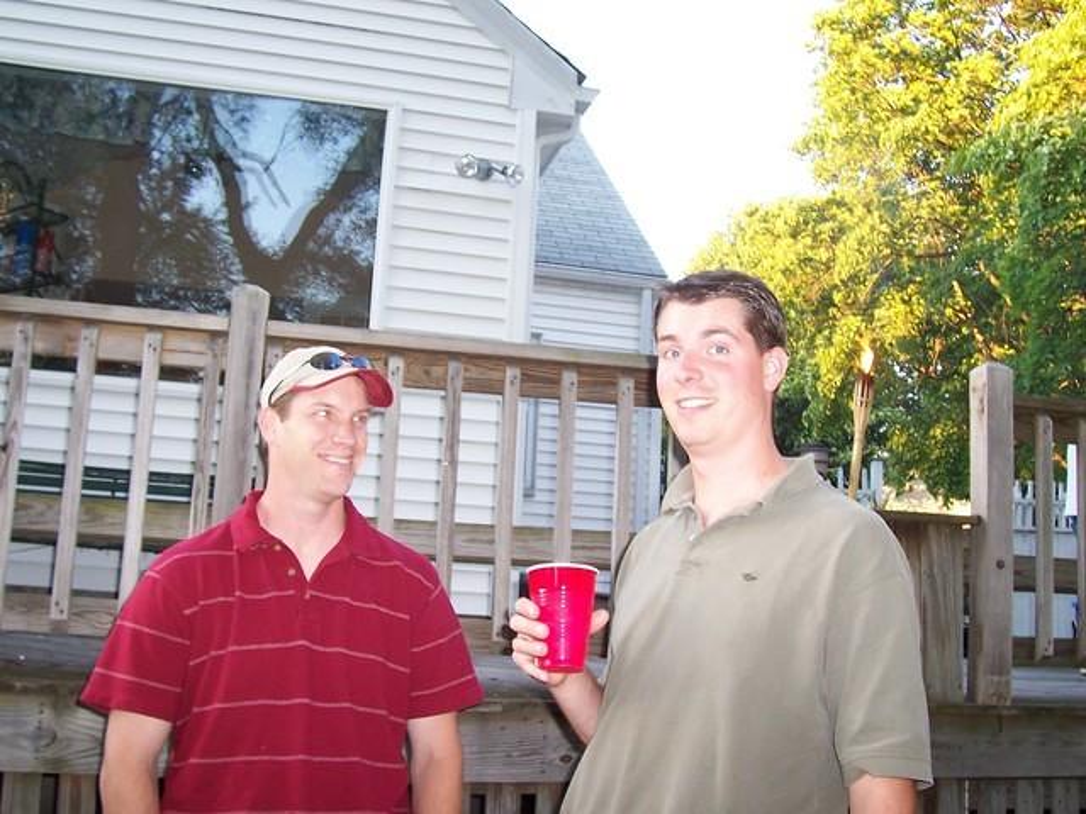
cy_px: 407
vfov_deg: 38.7
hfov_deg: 50.1
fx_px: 1161
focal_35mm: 37
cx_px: 543
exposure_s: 1/60
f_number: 2.8
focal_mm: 5.6
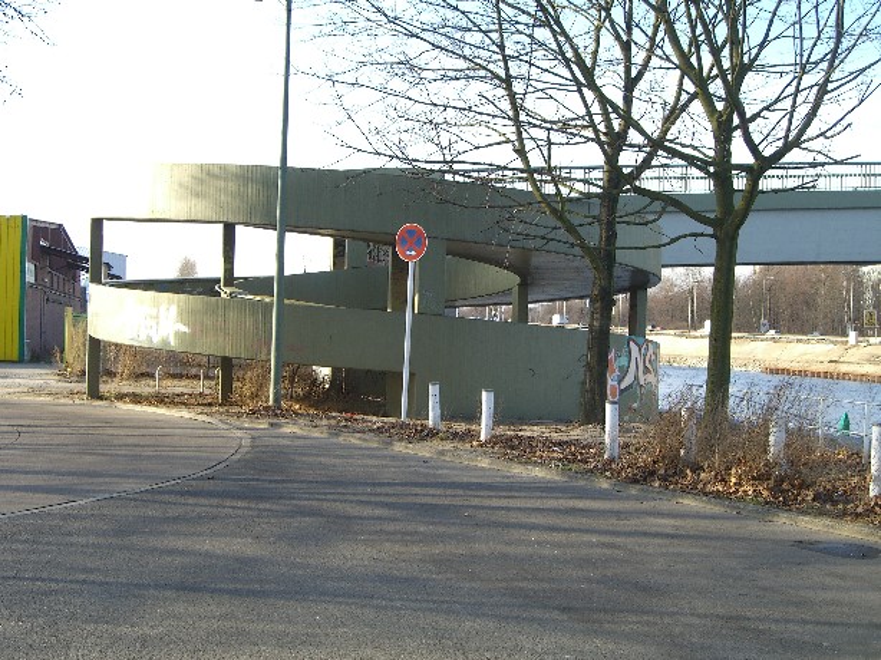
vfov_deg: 25.6
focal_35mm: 57
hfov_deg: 33.8
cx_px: 440
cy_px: 330
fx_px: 1450
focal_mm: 11.8
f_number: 3.6
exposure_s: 1/250
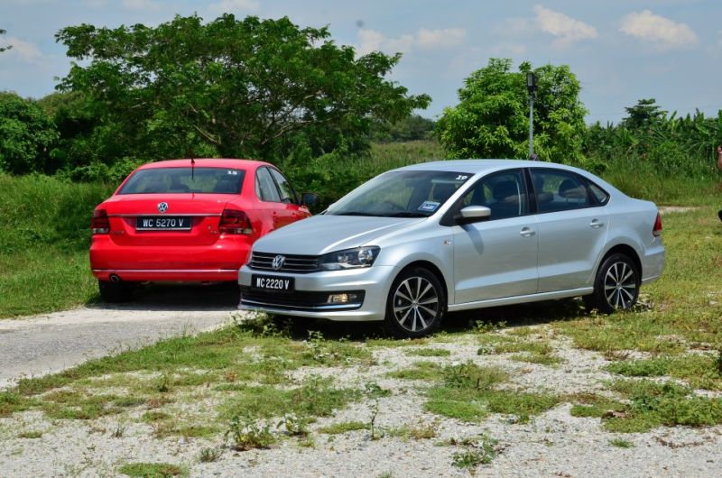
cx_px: 361
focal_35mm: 75
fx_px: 1501
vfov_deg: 18.1
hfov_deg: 27.0
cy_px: 239
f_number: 14
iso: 400
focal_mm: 50
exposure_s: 1/800
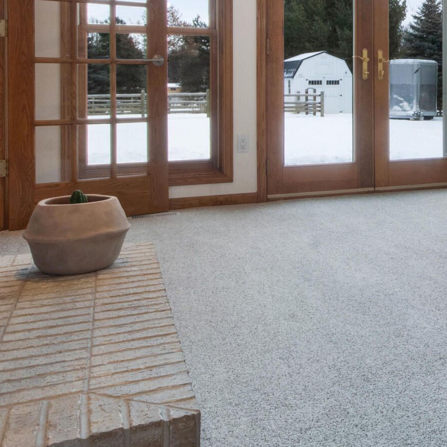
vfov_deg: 37.4
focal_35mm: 43
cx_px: 455
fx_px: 628
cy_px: 73
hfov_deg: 35.2
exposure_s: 1/6
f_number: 11
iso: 800
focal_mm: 10
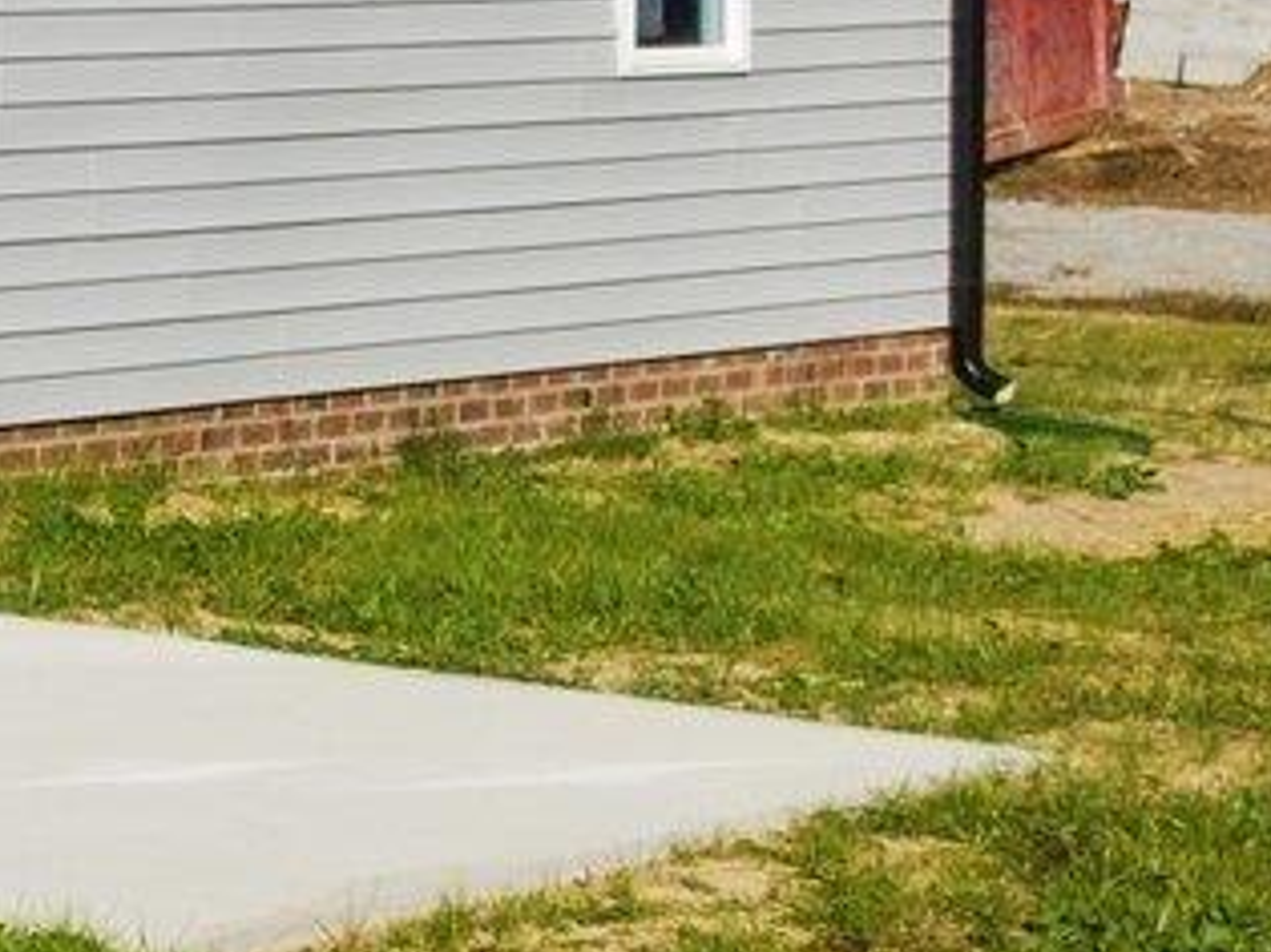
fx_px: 5726
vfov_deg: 9.5
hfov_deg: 10.1
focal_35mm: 156
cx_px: -2272
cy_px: 139
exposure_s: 1/240
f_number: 2.8
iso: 100
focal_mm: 12.29
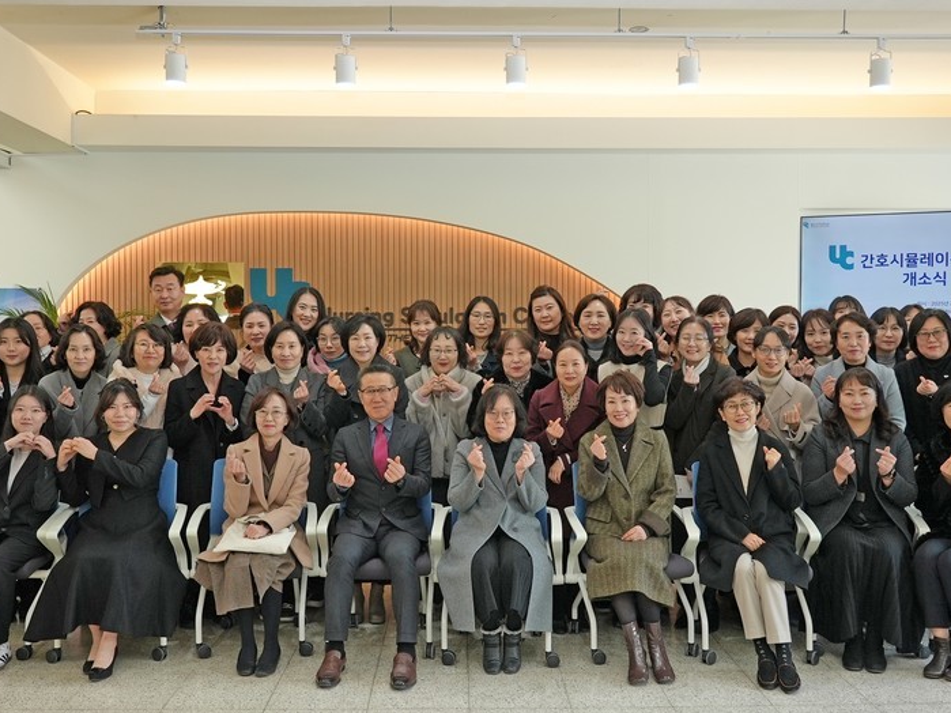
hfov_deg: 55.4
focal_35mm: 33
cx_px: 482
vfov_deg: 42.9
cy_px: 359
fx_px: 906
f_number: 4
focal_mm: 25
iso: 800
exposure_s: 1/160
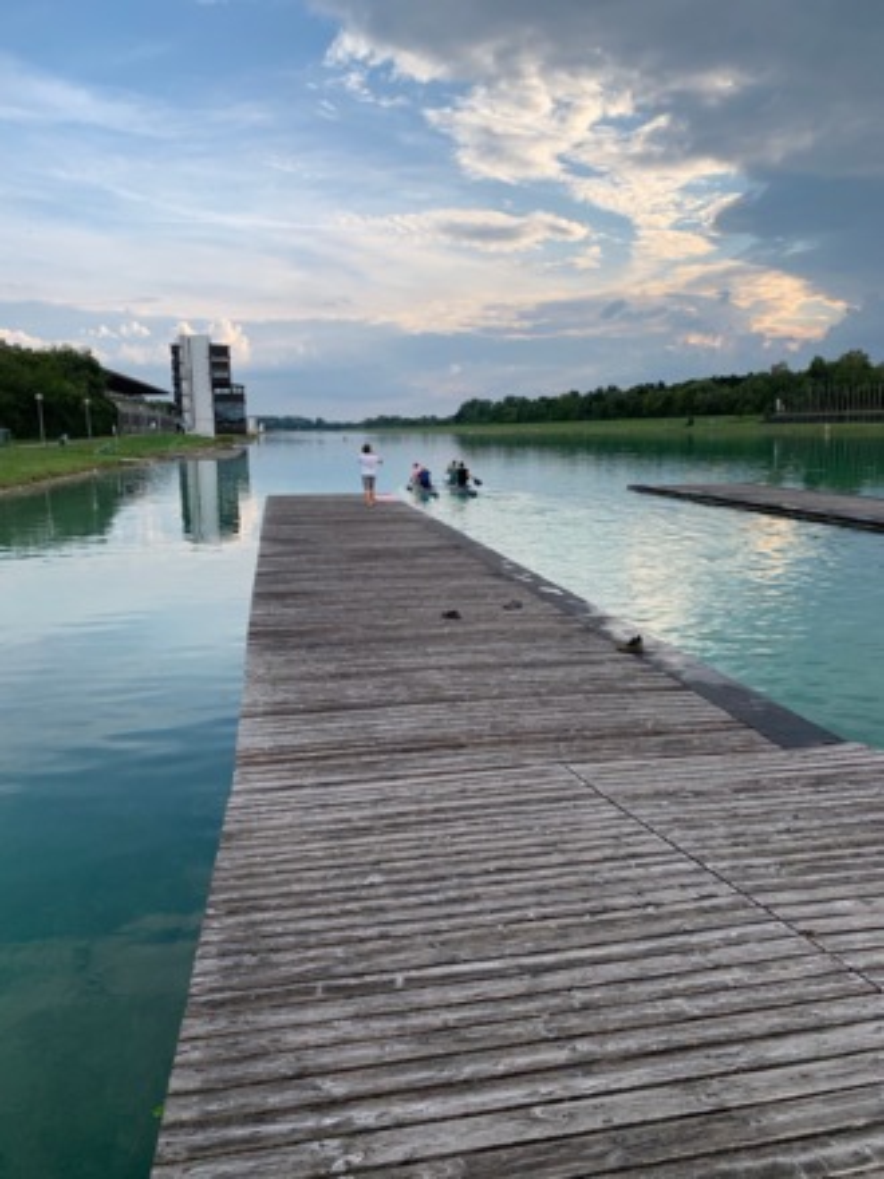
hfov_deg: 53.1
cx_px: 442
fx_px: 885
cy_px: 590
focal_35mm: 26
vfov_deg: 67.3
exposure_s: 1/1176
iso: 25
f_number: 1.8
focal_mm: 4.25
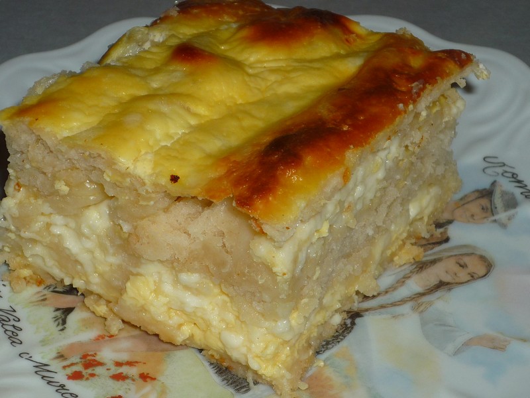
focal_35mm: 109
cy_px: 199
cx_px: 265
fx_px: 1669
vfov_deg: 13.6
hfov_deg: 18.0
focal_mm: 13.6
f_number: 5.6
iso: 100
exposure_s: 1/50
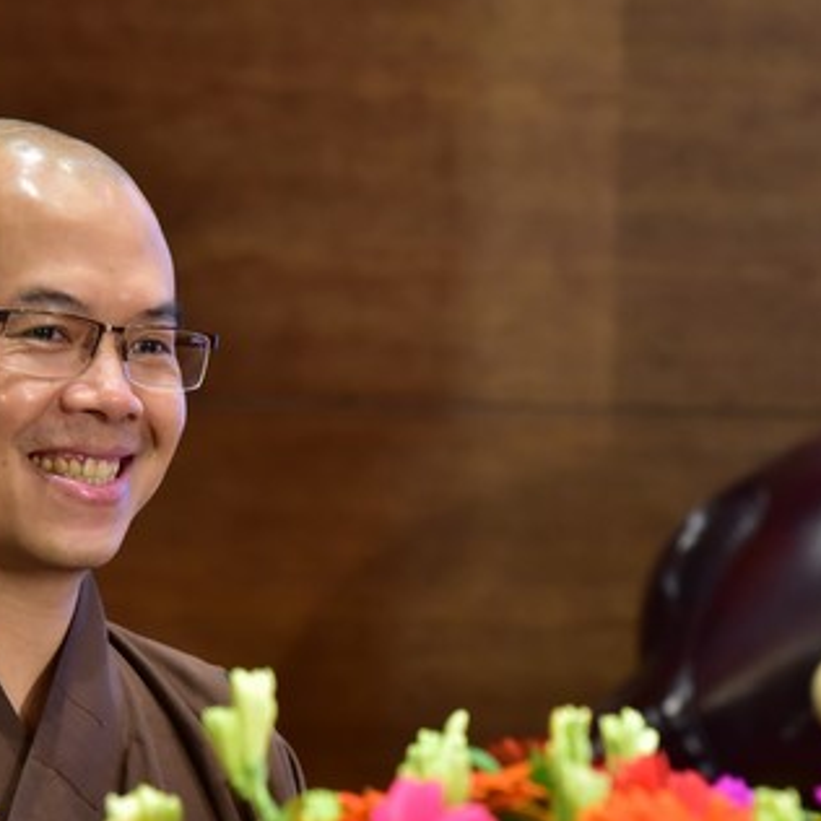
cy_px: 481
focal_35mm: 210
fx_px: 5635
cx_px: 309
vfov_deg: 8.3
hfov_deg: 8.3
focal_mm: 120
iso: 3200
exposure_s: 1/125
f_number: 5.6
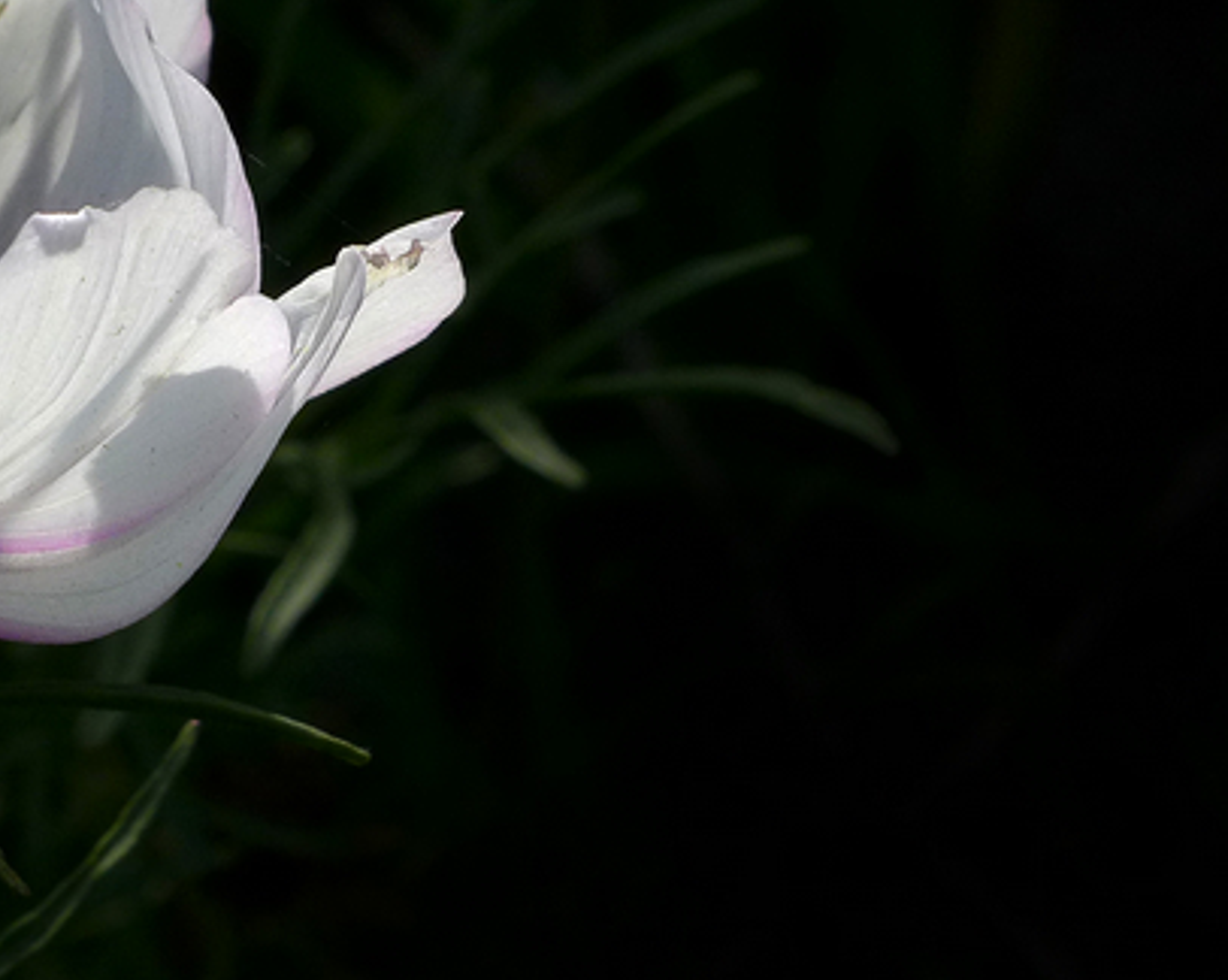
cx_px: 51
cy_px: 325
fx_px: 4539
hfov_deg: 15.2
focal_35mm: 125
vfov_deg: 12.3
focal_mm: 9.8
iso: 100
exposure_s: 1/640
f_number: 5.6
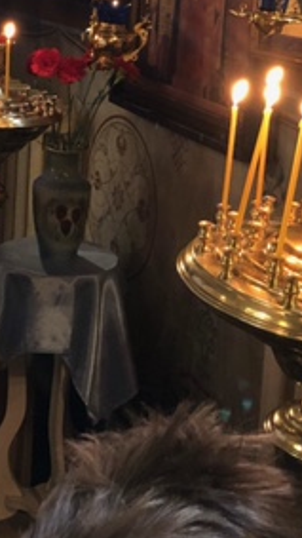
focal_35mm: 69
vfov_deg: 29.8
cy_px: 101
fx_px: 983
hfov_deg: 17.4
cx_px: 82
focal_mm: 3.99
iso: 640
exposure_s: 1/33
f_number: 1.8
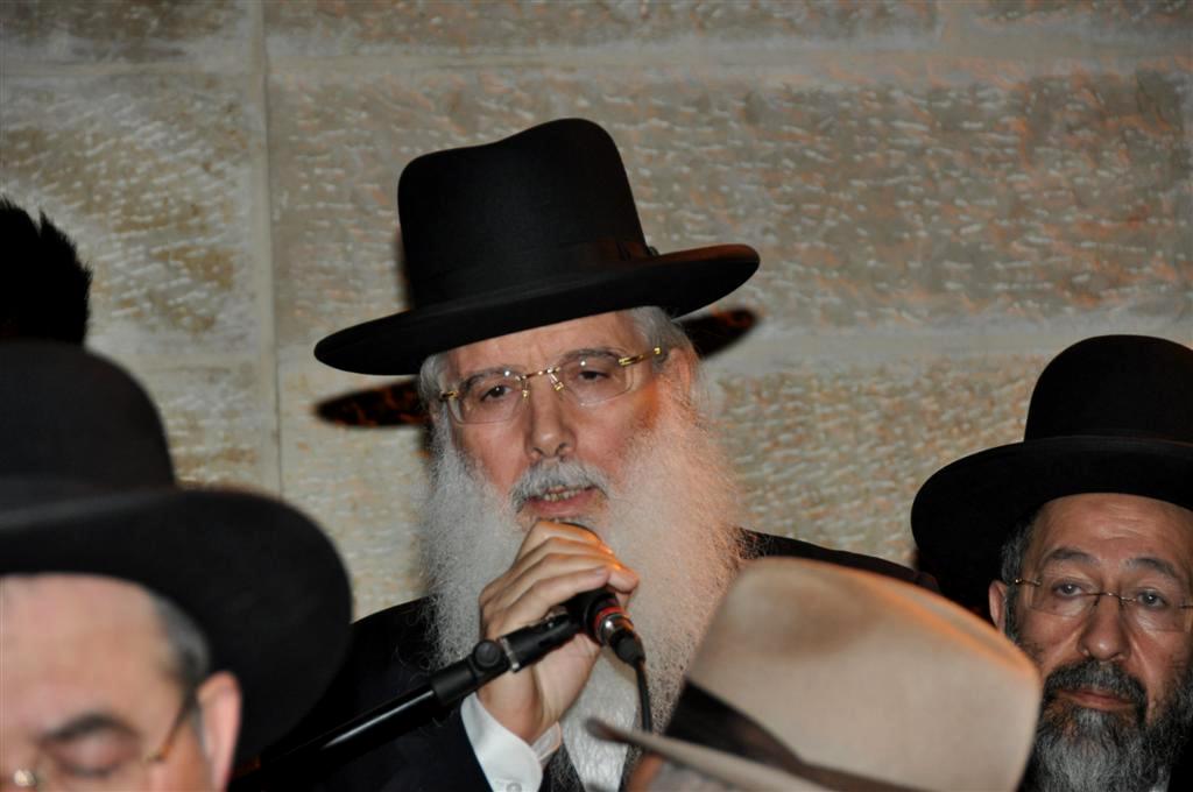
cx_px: 596
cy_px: 396
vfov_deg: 6.8
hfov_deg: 10.2
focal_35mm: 202
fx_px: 6702
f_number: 5.6
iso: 800
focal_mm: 135
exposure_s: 1/60
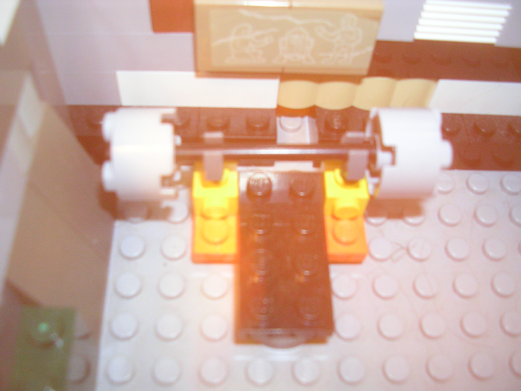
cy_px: 196
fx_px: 572
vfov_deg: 37.7
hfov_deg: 49.0
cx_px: 260
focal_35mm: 38
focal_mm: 5.8
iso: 200
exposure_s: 1.5
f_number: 2.8
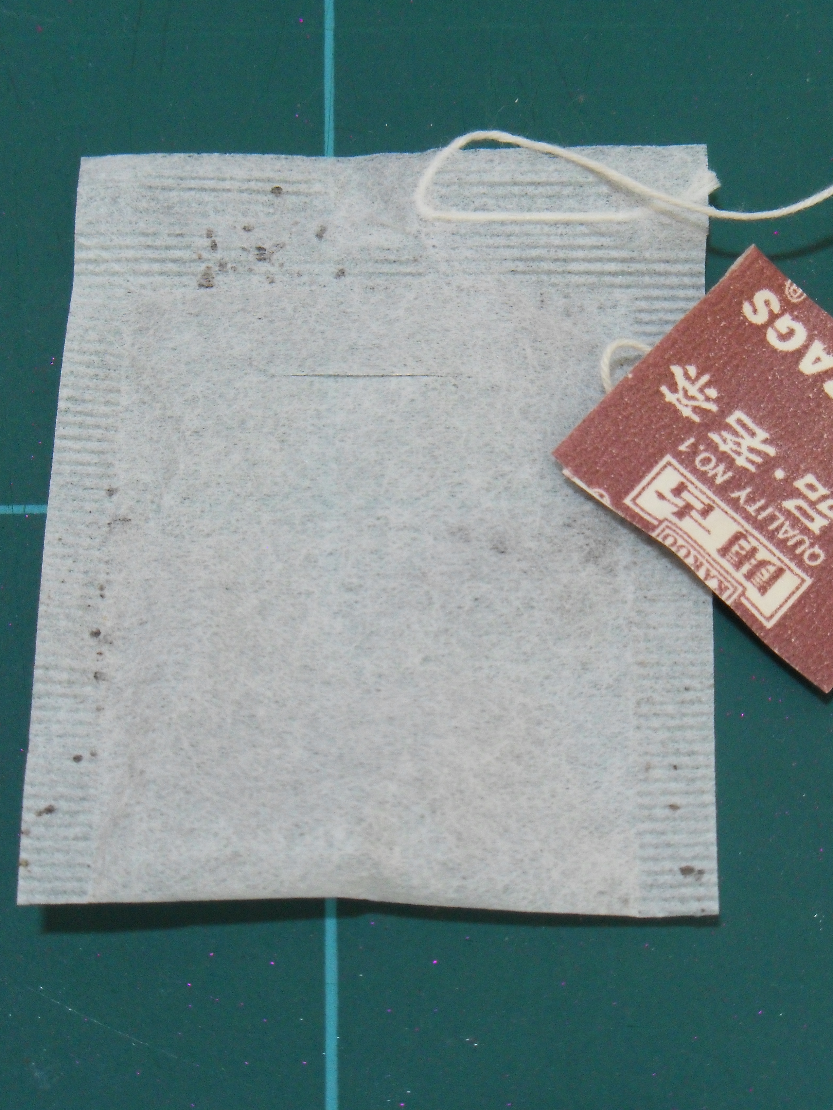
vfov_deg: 27.0
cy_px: 523
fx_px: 2310
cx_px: 405
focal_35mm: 72
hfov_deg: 20.4
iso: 400
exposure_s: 1/30
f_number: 4.3
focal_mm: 12.2
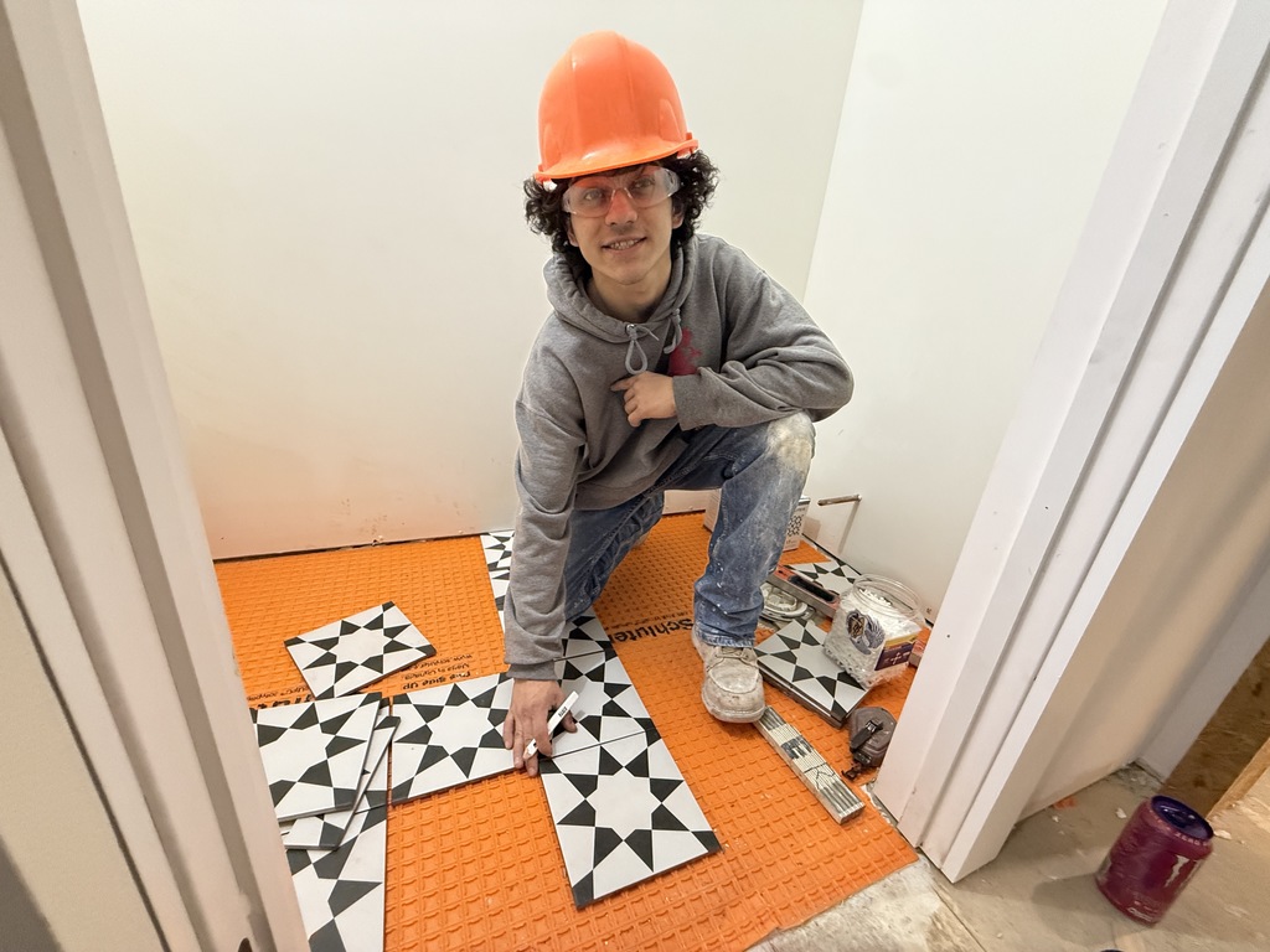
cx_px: 635
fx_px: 514
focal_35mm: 14
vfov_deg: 85.7
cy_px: 476
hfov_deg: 102.1
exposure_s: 1/60
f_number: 2.2
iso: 640
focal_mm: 2.22
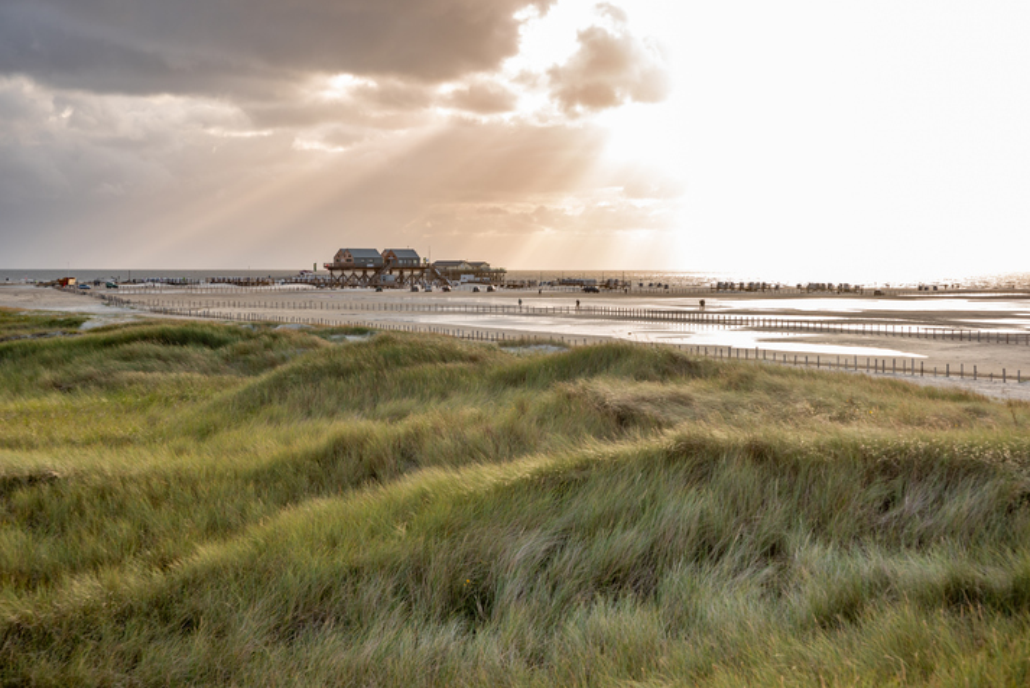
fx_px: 1889
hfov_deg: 30.5
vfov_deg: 20.6
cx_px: 510
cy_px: 340
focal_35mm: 66
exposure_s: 1/125
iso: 100
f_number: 7.1
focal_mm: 65
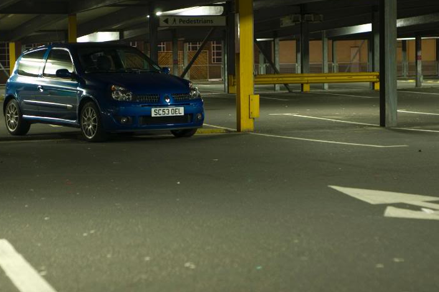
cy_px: 139
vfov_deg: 16.0
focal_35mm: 85
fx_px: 1035
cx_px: 210
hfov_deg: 23.9
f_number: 2.8
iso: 200
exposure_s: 1
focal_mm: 50
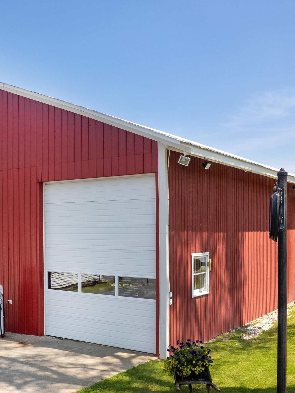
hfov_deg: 35.3
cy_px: 237
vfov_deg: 46.5
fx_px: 455
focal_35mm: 40
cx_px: 79
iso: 110
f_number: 2.8
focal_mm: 8.38
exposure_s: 1/180
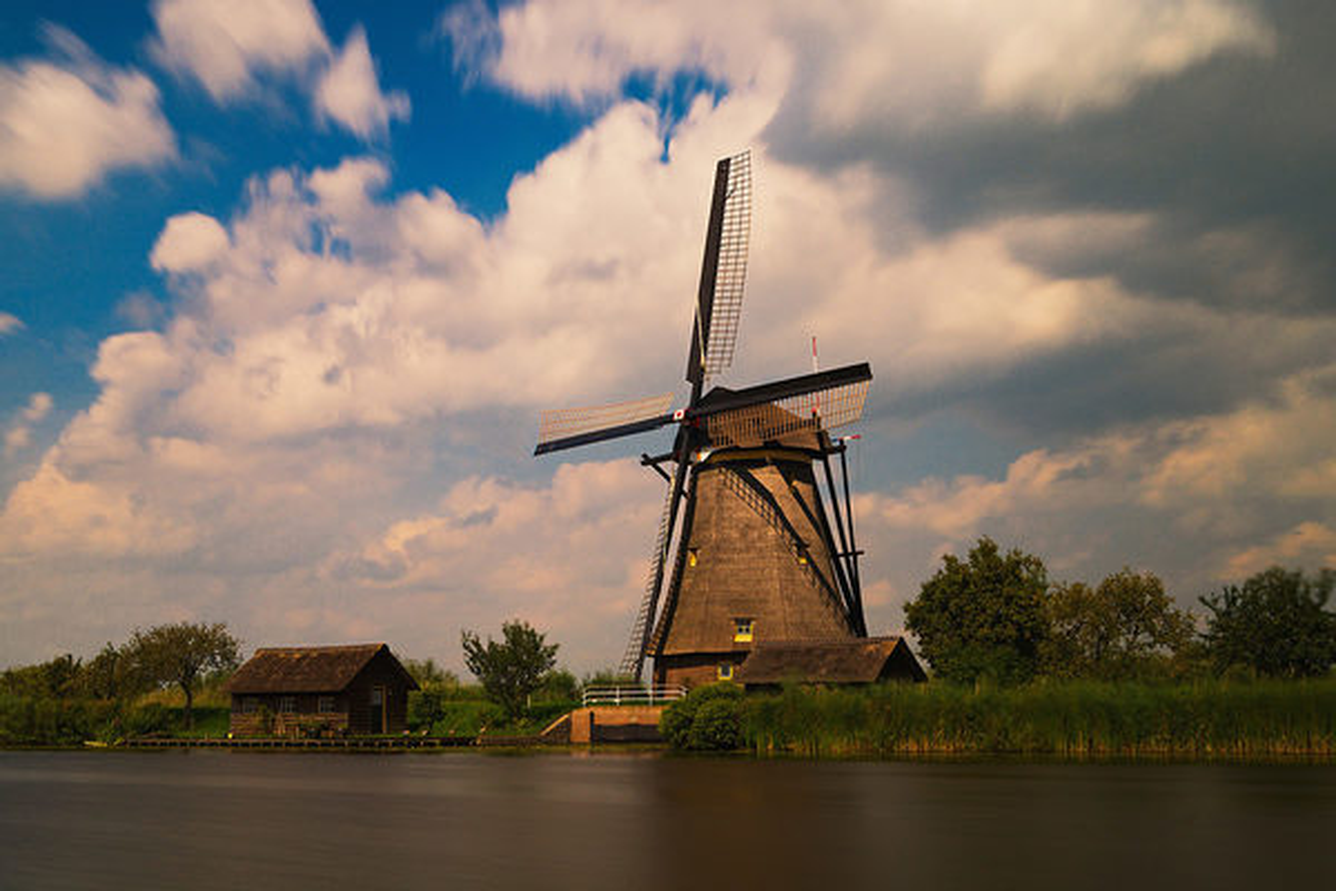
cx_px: 668
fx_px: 1559
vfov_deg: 31.9
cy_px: 446
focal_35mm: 42
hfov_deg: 46.4
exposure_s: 20
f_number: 22
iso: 100
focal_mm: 28
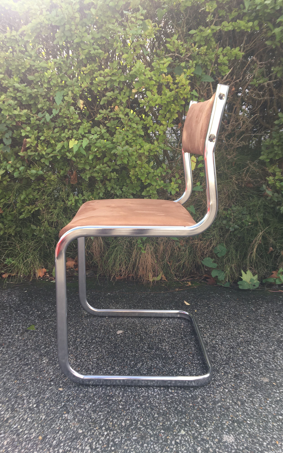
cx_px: 140
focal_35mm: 31
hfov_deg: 40.6
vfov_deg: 61.2
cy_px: 225
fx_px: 383
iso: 25
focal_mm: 4.15
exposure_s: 1/272
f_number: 2.2
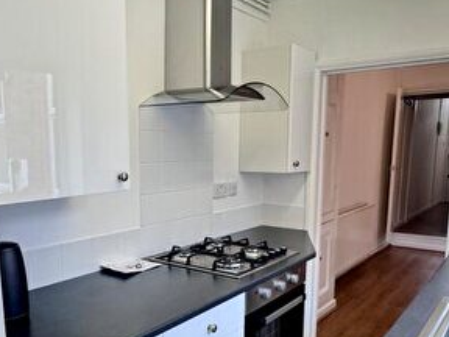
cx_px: 175
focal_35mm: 34
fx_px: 441
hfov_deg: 53.5
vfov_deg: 41.4
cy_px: 218
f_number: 2.2
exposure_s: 1/100
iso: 200
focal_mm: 2.22
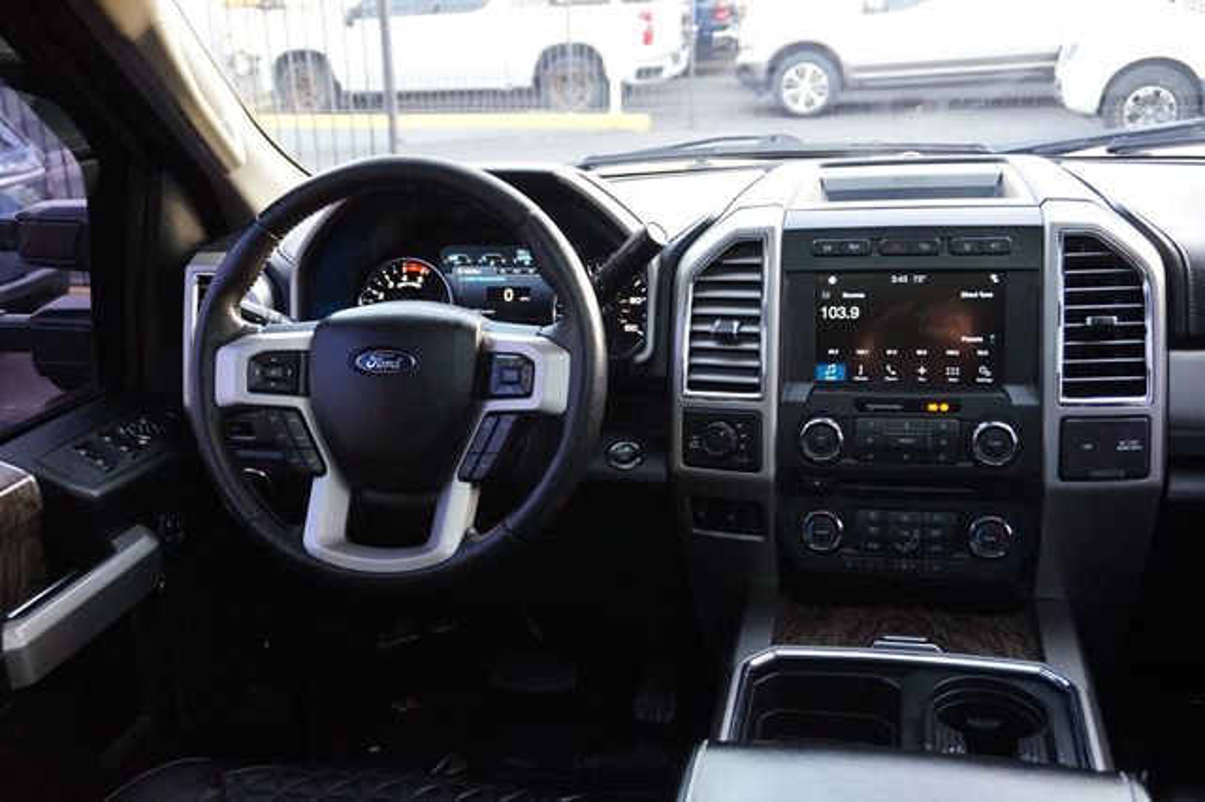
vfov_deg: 36.8
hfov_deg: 53.2
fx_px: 1204
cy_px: 401
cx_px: 602
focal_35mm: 36
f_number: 4.5
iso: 3200
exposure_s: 1/125
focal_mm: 24
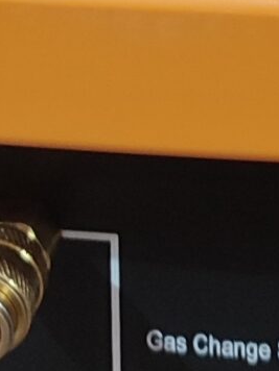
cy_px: -353
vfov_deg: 10.2
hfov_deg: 8.2
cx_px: 232
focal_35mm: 180
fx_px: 1934
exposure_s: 1/33
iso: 439
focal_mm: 6.04
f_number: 1.9
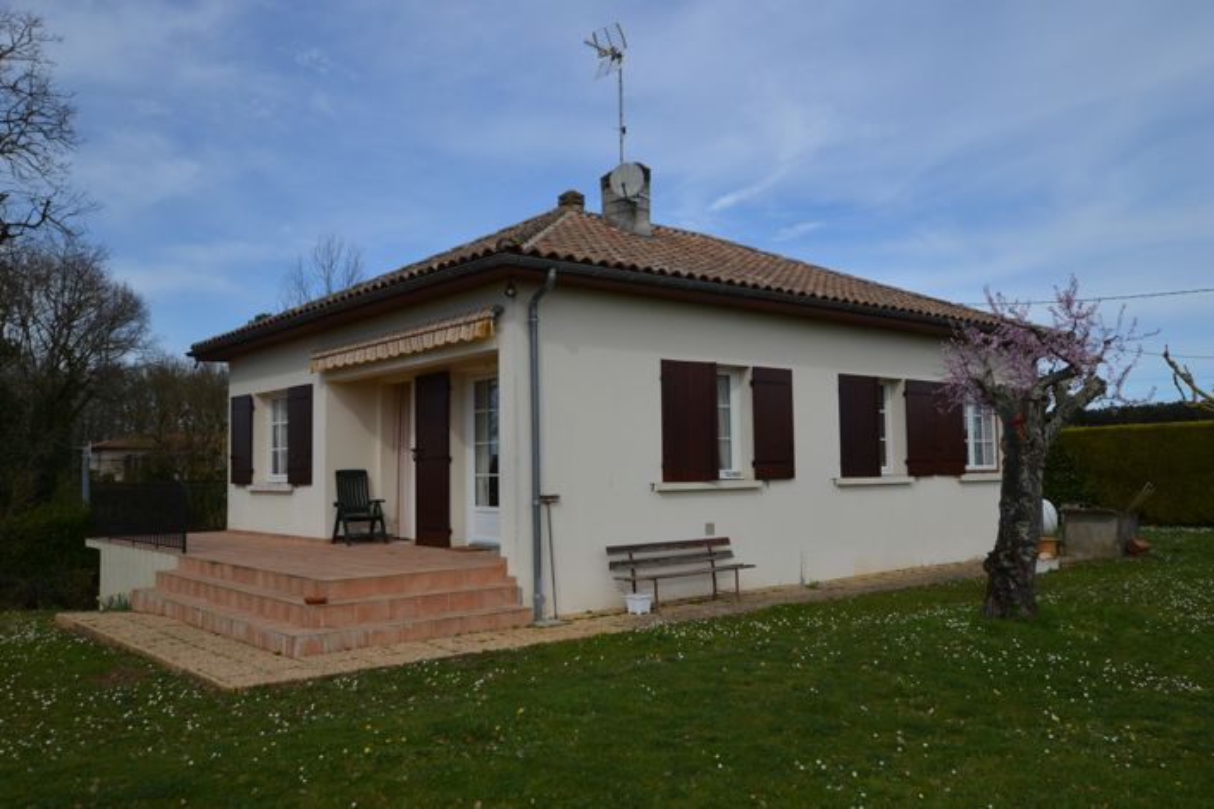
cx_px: 607
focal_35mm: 30
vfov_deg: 43.6
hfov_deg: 61.9
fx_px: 1012
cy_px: 404
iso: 100
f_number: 8
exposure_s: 1/250
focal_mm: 20
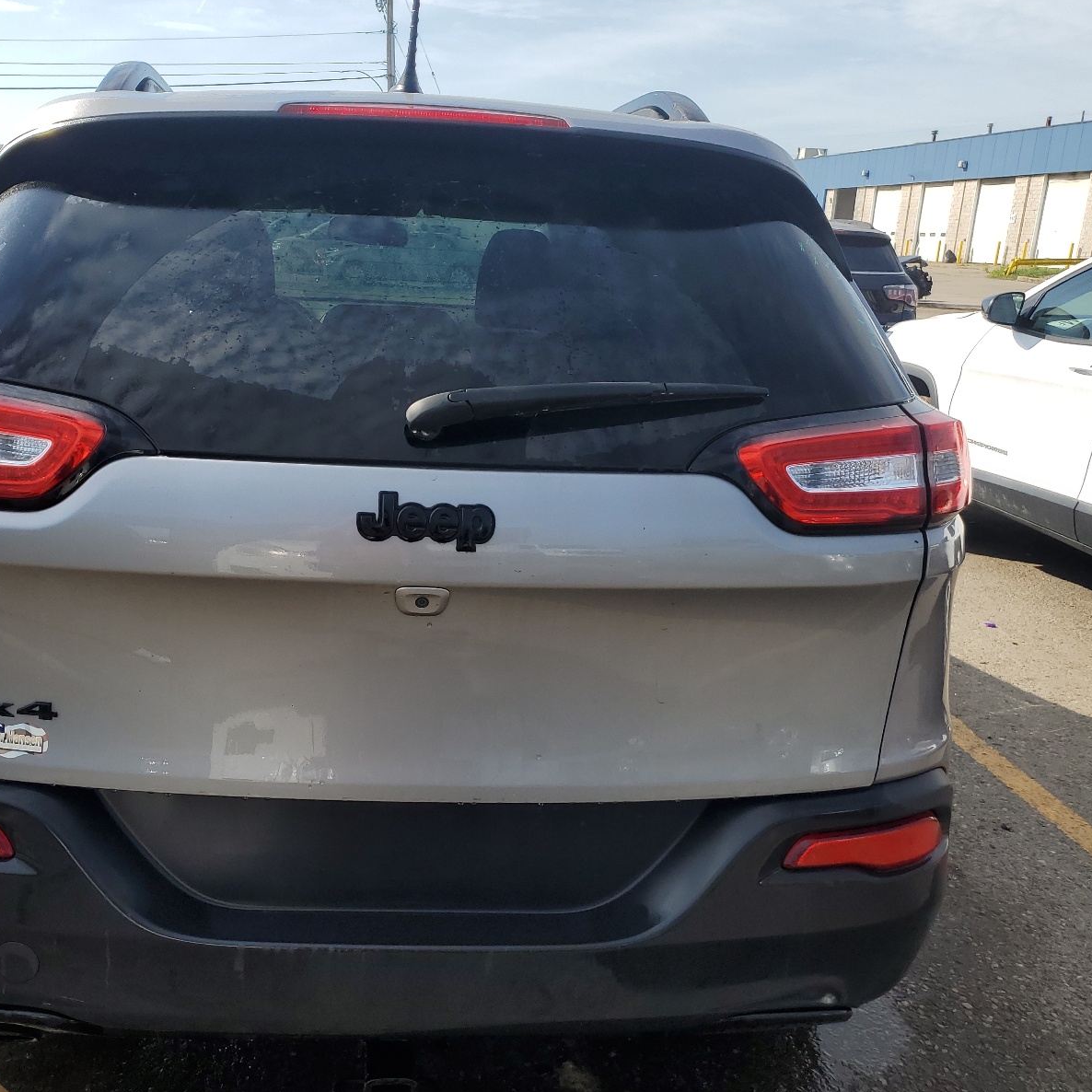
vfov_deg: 52.5
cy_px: 543
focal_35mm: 31
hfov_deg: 51.8
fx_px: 1106
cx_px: 388
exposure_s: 1/3333
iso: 50
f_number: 1.5
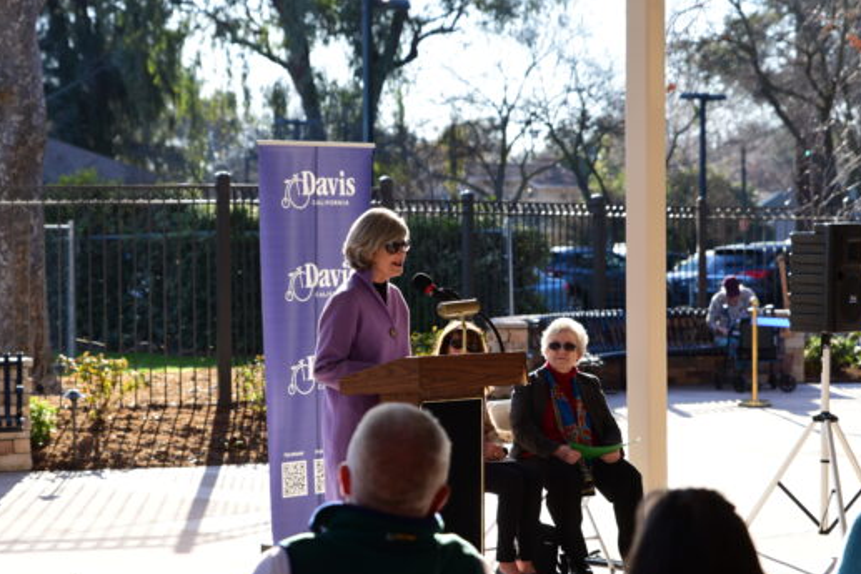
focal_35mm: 104
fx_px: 2488
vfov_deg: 13.2
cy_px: 280
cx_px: 390
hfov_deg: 19.6
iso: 200
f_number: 3.5
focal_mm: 70
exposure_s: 1/500
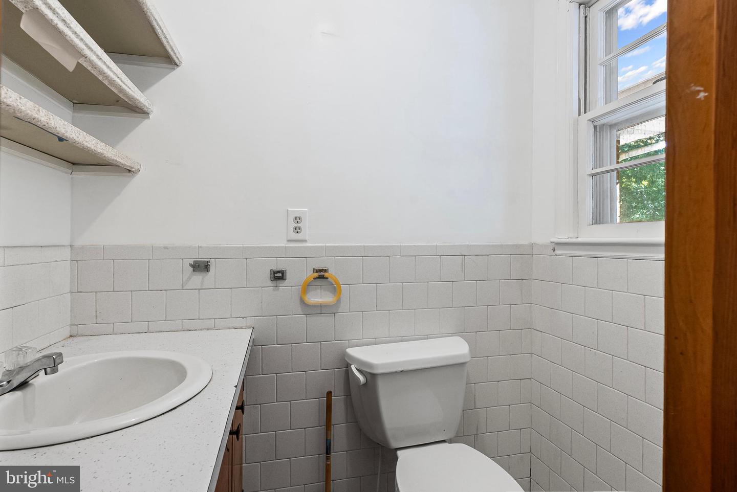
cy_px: 246
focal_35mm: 16
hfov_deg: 96.7
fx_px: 328
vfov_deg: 73.8
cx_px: 368
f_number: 8
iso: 1250
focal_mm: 16
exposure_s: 1/15
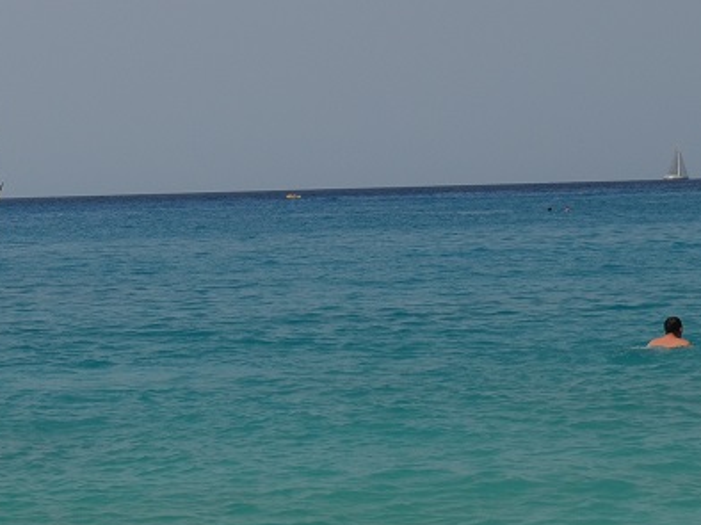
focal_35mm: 133
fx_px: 2692
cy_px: 181
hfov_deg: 14.6
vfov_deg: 11.1
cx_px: -20
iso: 250
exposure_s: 1/750
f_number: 6.7
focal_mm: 26
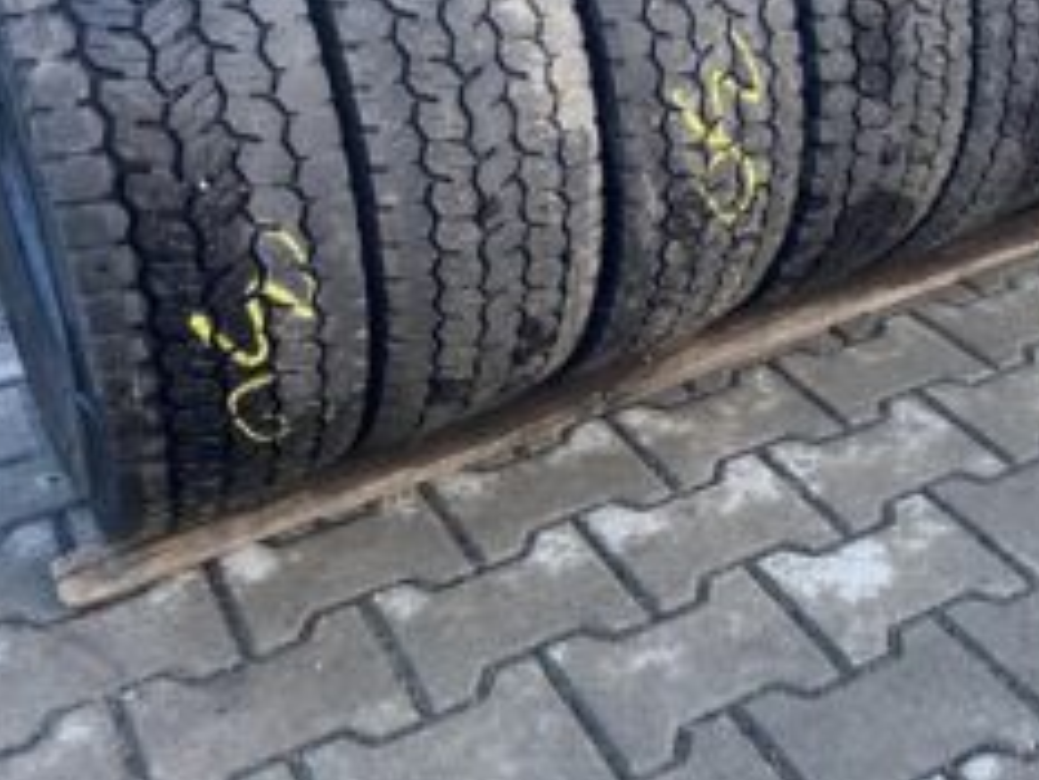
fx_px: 1441
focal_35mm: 48
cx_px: 780
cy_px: 109
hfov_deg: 38.6
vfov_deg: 29.3
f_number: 1.8
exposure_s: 1/121
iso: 50
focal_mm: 4.25
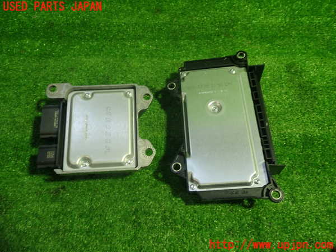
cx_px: 168
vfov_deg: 46.8
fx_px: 291
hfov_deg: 60.0
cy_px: 126
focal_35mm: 30
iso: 200
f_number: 2.3
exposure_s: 1/40
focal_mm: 5.4
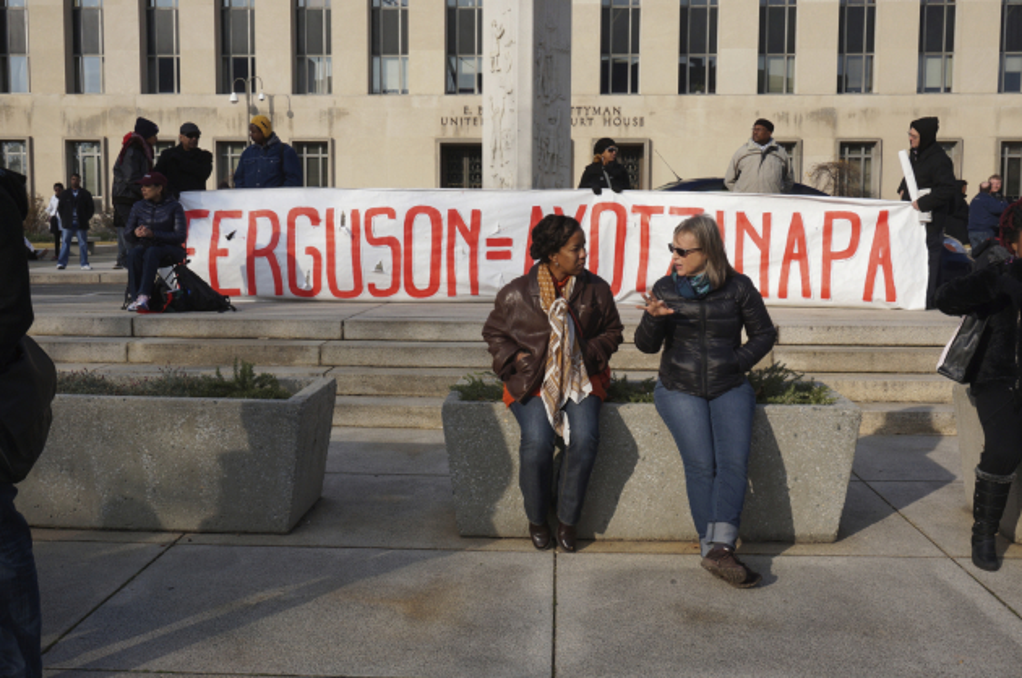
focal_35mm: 38
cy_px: 339
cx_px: 511
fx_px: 1063
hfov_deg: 51.4
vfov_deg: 35.4
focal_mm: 25
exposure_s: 1/250
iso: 200
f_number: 11
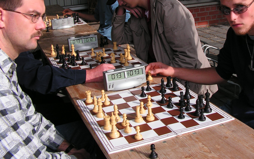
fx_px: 339
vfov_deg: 26.2
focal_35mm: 49
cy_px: 49
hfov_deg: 40.7
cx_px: 163
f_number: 4.8
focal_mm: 6
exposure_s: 1/320
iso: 64
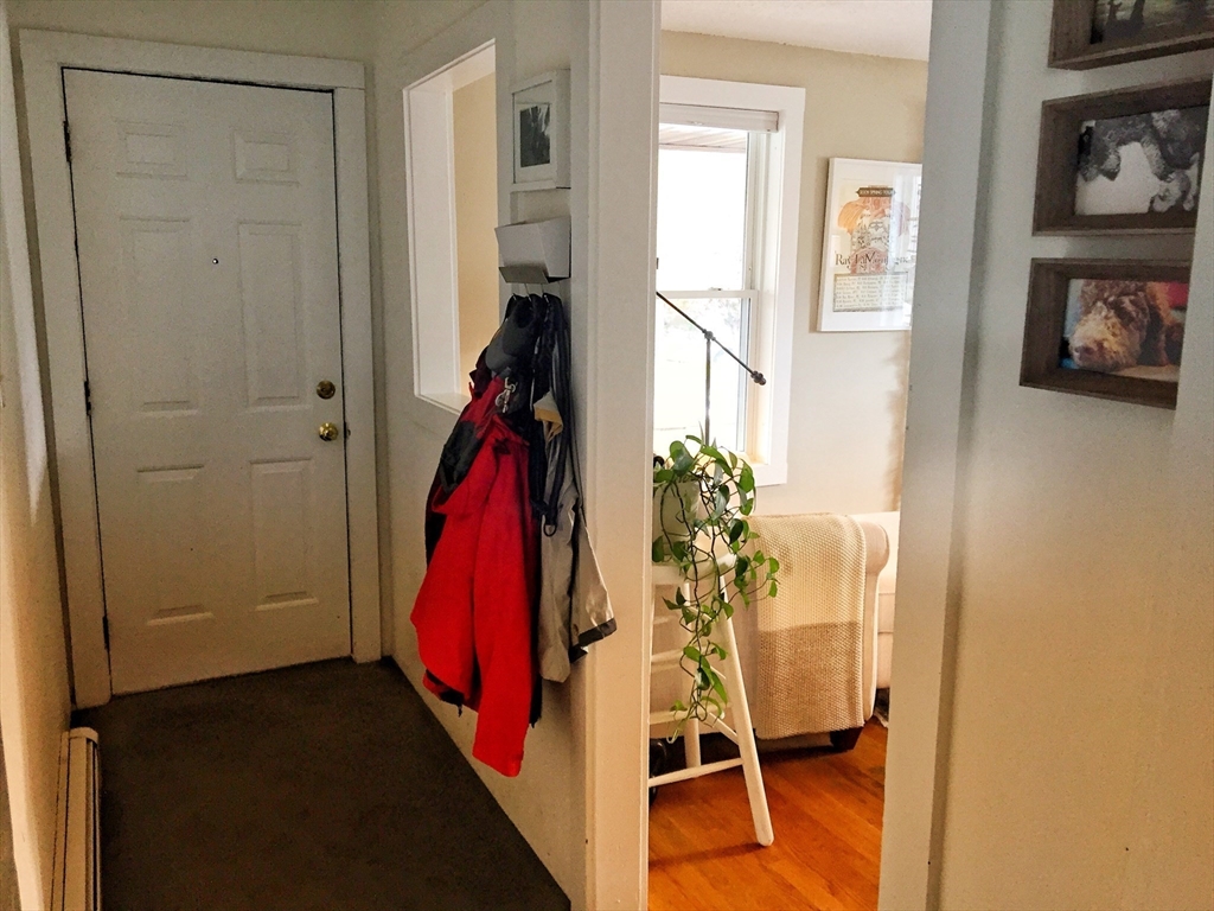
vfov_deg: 48.2
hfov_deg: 61.7
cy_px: 456
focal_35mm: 29
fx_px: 1017
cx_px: 607
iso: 125
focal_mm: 4.15
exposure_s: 1/30
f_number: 2.2
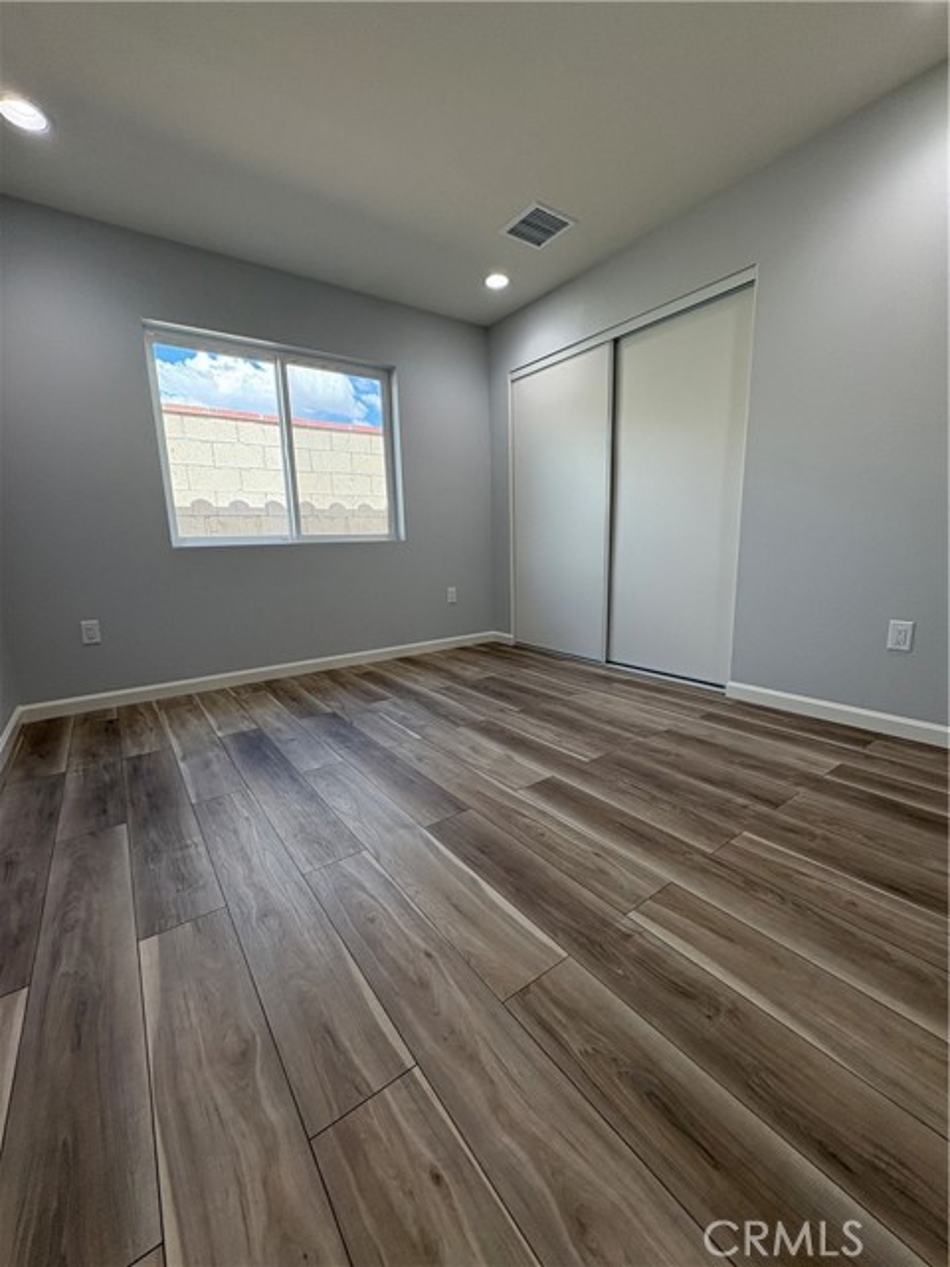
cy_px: 634
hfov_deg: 85.7
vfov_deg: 102.1
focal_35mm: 14
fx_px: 512
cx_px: 475
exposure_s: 1/139
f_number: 2.2
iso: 80
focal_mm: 2.22
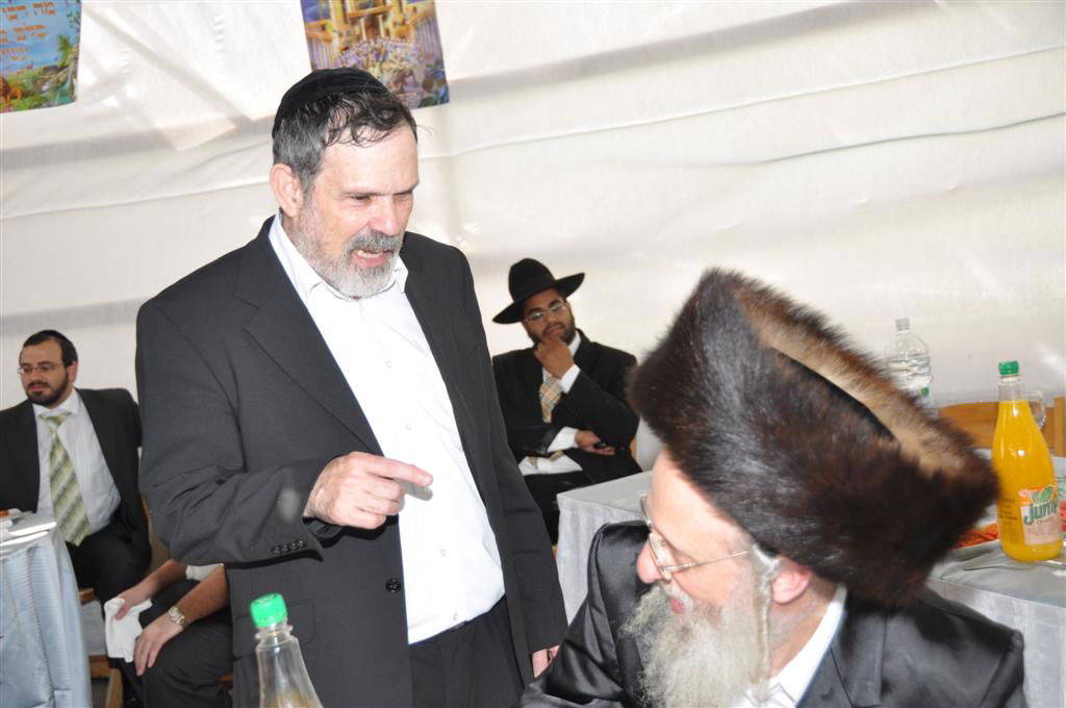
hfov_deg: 41.2
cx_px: 533
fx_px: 1420
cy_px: 354
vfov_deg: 28.0
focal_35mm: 48
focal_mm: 32
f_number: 5.6
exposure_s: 1/125
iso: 200
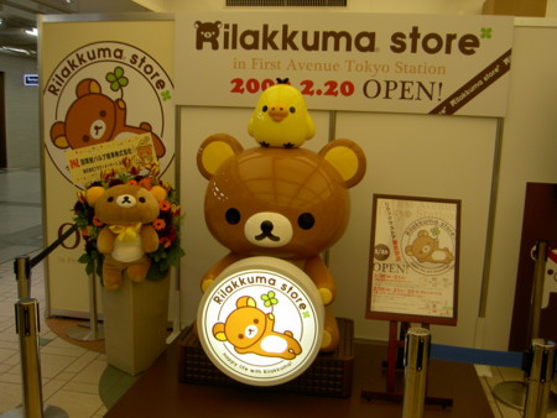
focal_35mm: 34
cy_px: 209
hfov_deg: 53.9
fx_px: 547
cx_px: 278
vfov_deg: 41.8
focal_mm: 5.6
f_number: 2.8
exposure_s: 1/60
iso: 50
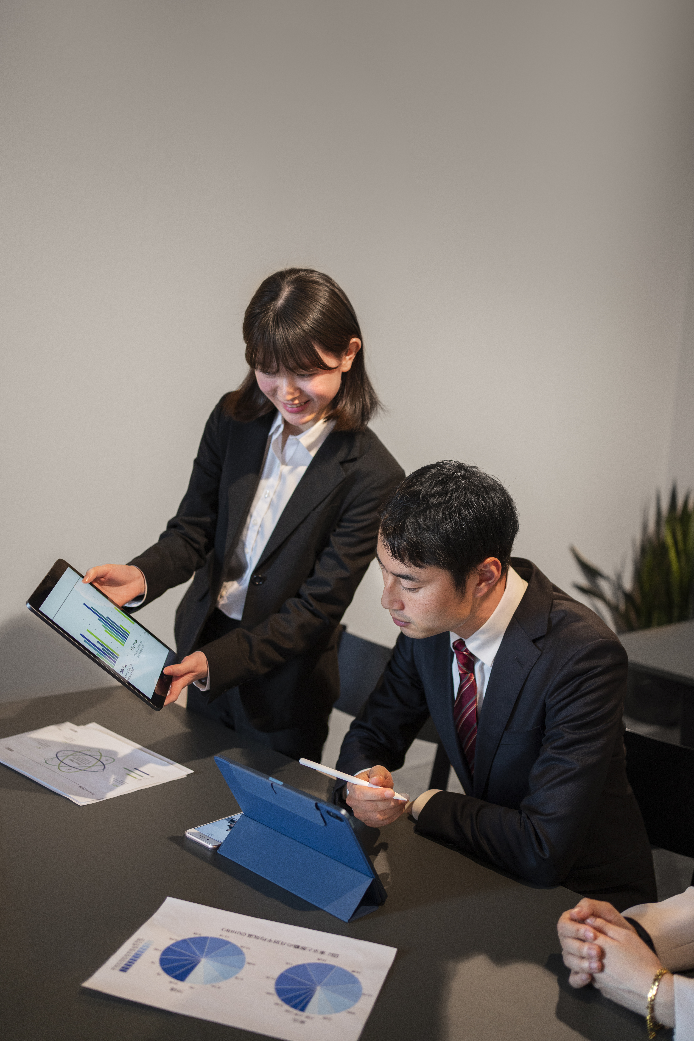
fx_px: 1012
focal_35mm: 35
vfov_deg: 54.4
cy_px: 520
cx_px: 347
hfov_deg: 37.9
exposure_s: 1/200
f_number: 2.2
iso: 500
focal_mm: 35
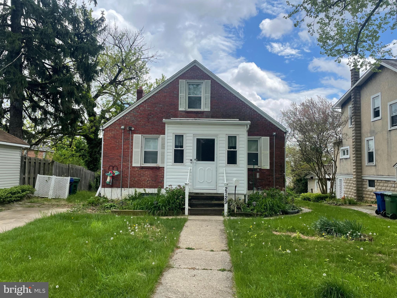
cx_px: 198
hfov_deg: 67.3
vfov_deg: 53.1
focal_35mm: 26
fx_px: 298
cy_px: 149
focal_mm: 4.2
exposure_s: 1/4292
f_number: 1.6
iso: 32
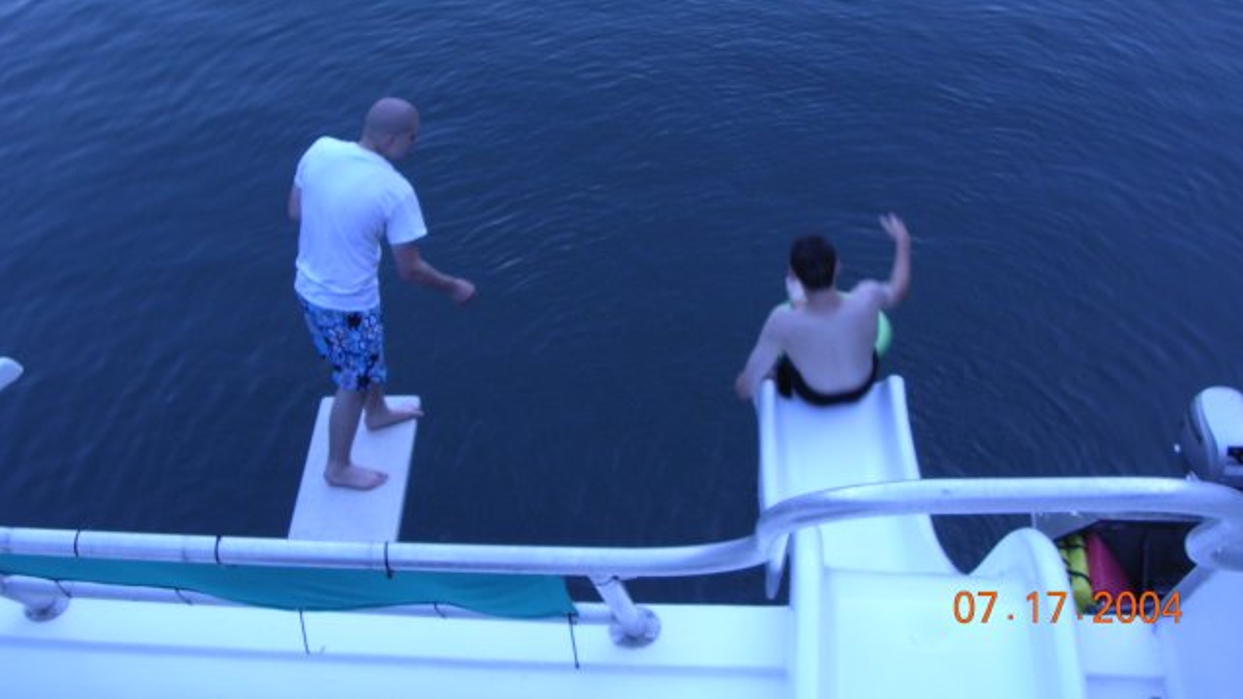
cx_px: 622
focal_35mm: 47
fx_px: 1549
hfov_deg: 43.7
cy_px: 238
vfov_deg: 25.3
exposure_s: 1/70.7
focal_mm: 6.6
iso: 100
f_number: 3
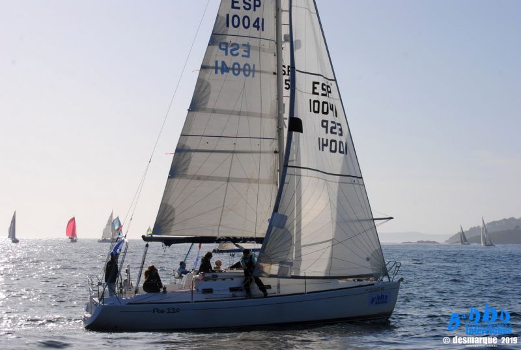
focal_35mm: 82
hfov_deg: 24.6
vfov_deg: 16.6
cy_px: 175
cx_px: 260
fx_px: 1196
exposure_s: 1/400
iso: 100
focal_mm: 55
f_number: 10
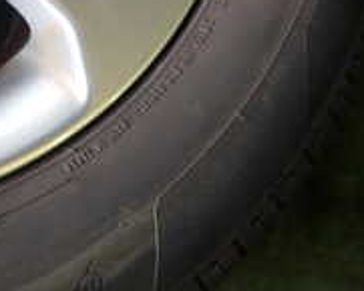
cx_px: -147
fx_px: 873
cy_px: 151
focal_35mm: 81
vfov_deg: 19.0
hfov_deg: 20.8
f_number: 2
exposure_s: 1/40
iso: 200
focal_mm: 4.5
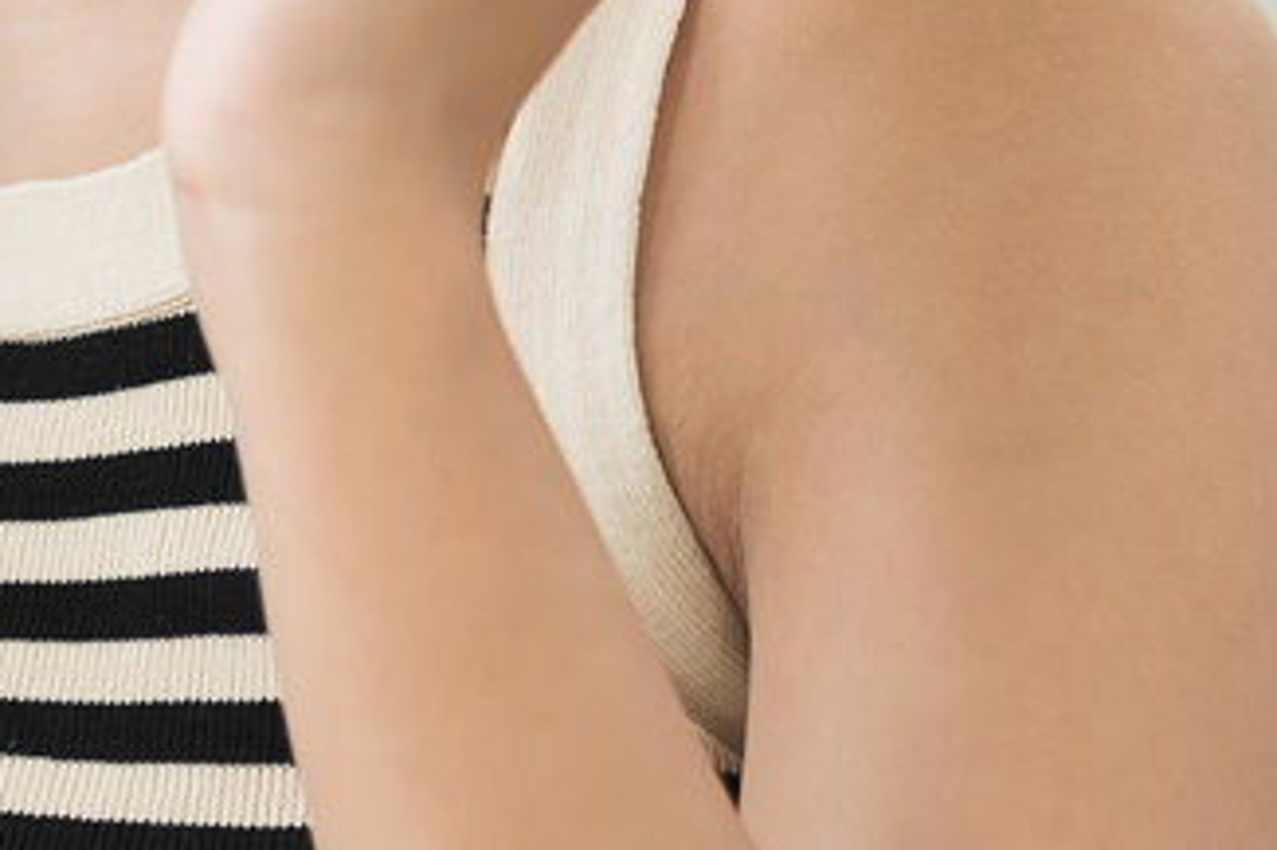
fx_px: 12196
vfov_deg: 4.0
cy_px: -652
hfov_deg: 5.9
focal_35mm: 344
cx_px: -975
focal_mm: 70
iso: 250
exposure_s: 1/200
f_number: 2.8
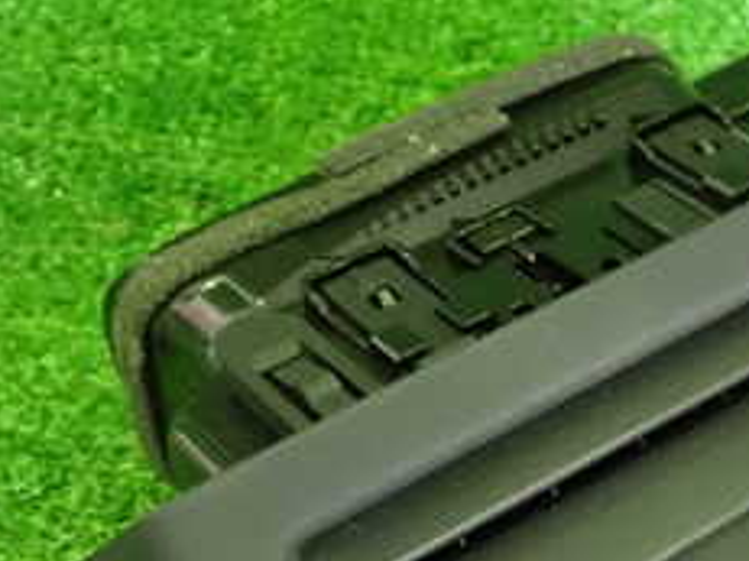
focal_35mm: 78
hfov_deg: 24.5
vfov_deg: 18.3
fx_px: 1687
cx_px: 629
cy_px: 593
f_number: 2.3
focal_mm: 5.4
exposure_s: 1/40
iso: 1250
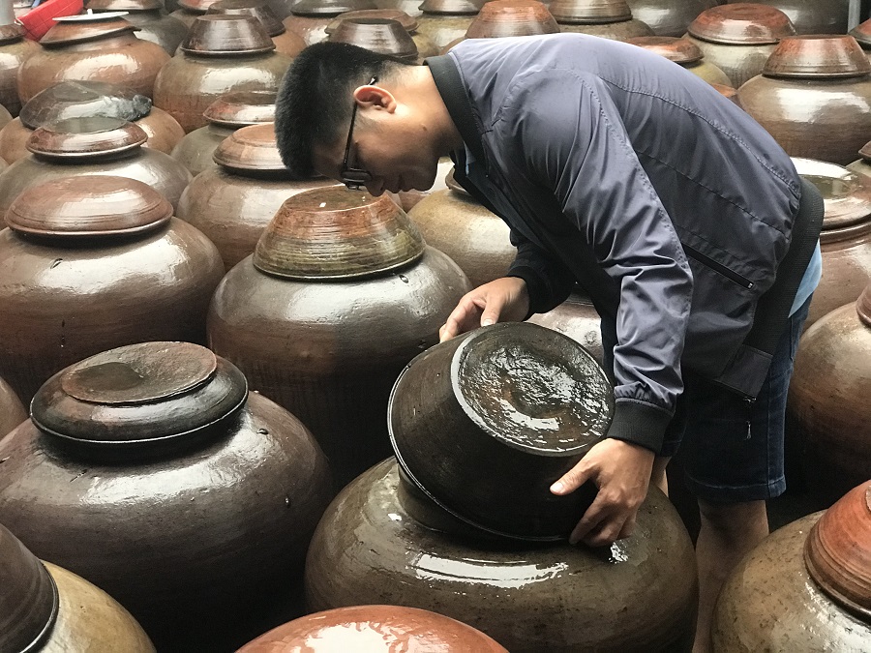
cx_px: 436
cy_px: 326
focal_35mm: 57
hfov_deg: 33.8
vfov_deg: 25.7
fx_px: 1434
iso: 160
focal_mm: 6.6
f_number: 2.8
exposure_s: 1/50
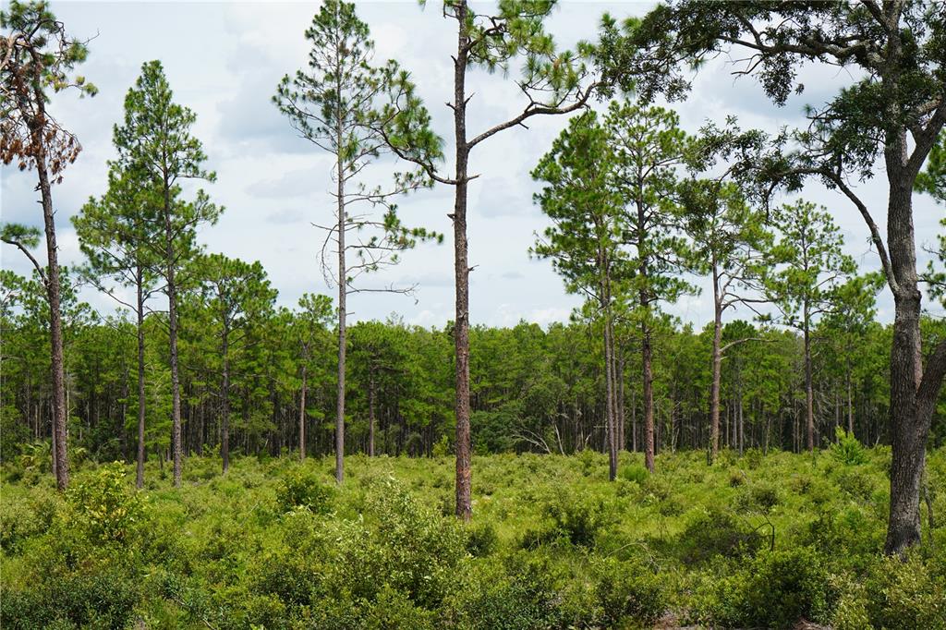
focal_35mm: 70
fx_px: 1839
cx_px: 473
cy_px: 315
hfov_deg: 28.9
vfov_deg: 19.4
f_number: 11
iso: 100
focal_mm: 70
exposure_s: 1/160
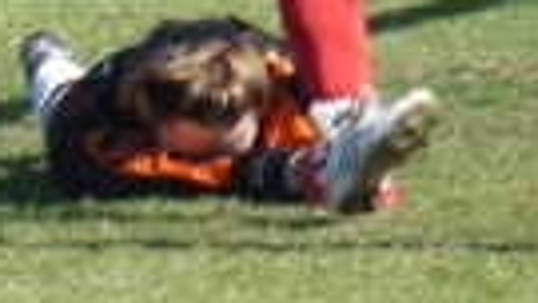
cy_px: 289
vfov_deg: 1.0
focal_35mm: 1221
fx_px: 17422
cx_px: -303
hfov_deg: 1.8
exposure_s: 1/500
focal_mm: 53.7
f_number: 3.7
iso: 100
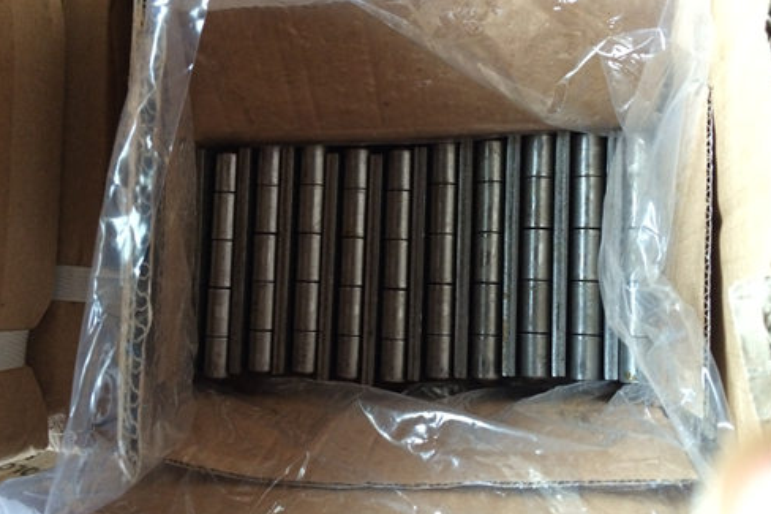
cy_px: 246
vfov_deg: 41.1
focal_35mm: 32
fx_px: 685
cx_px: 379
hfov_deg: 58.7
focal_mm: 4.12
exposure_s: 1/30
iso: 320
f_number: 2.2
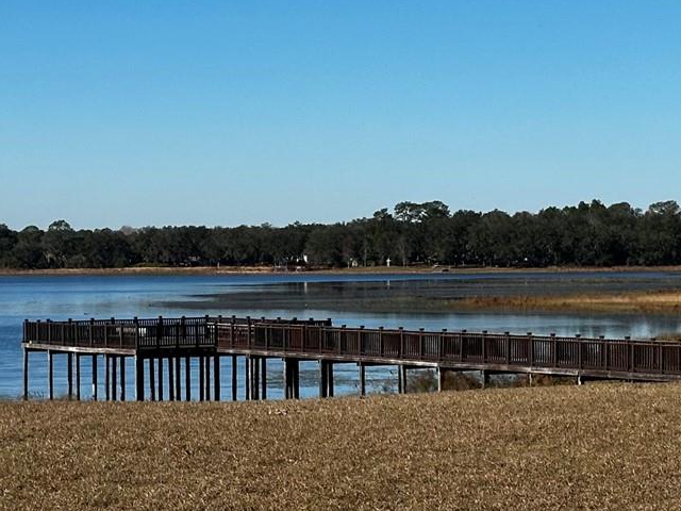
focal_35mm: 120
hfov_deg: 16.4
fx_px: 2361
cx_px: 220
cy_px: 260
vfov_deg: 12.3
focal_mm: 6.86
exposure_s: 1/5556
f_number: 1.78
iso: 64
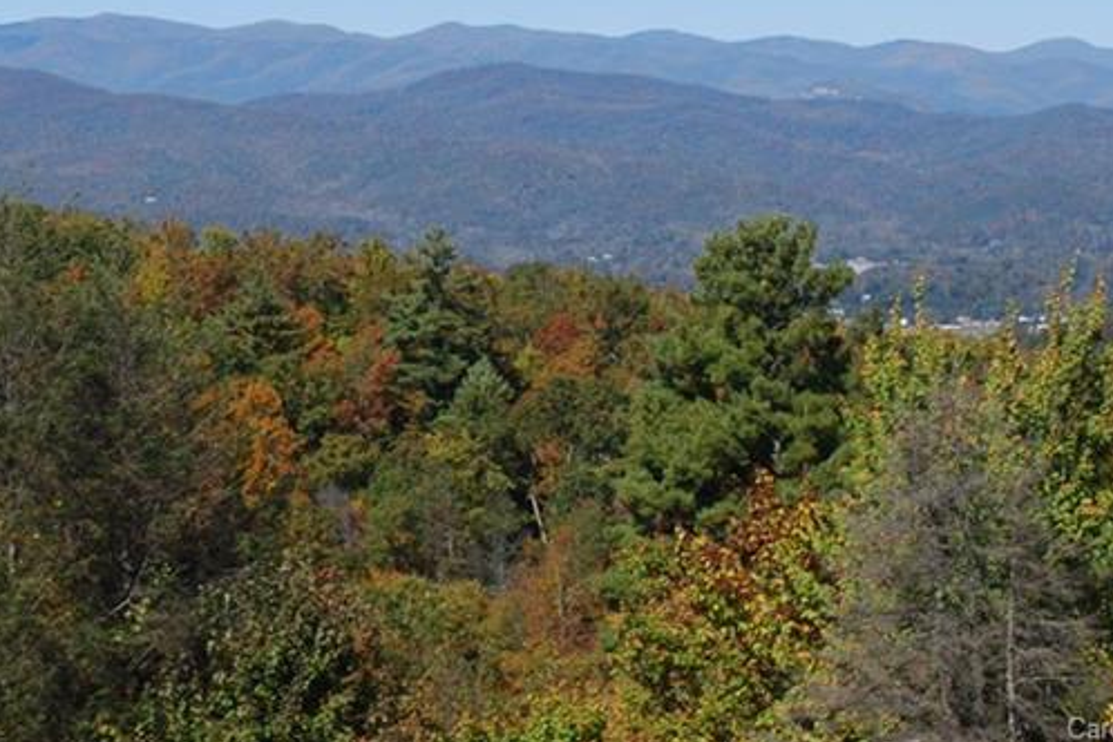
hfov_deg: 18.7
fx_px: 3340
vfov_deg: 12.5
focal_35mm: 108
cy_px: -16
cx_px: 165
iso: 125
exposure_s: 1/250
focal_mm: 35
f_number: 10
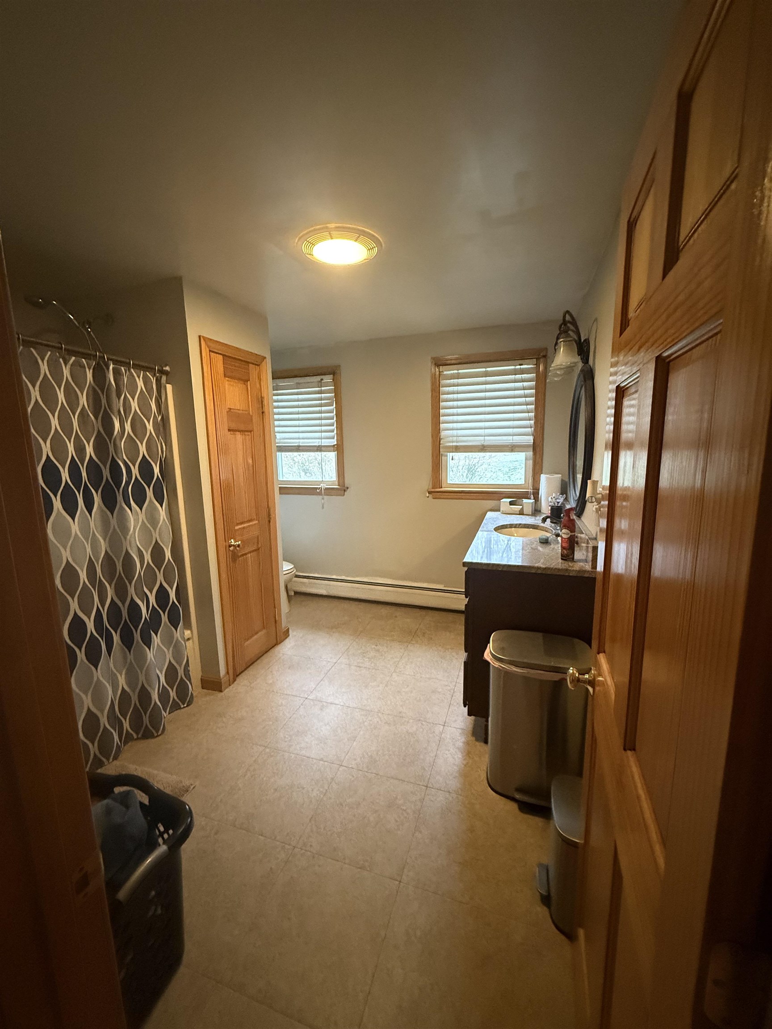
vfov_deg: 102.1
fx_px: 416
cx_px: 386
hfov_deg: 85.7
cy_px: 514
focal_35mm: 14
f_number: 2.2
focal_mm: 2.22
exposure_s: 1/60
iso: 1000
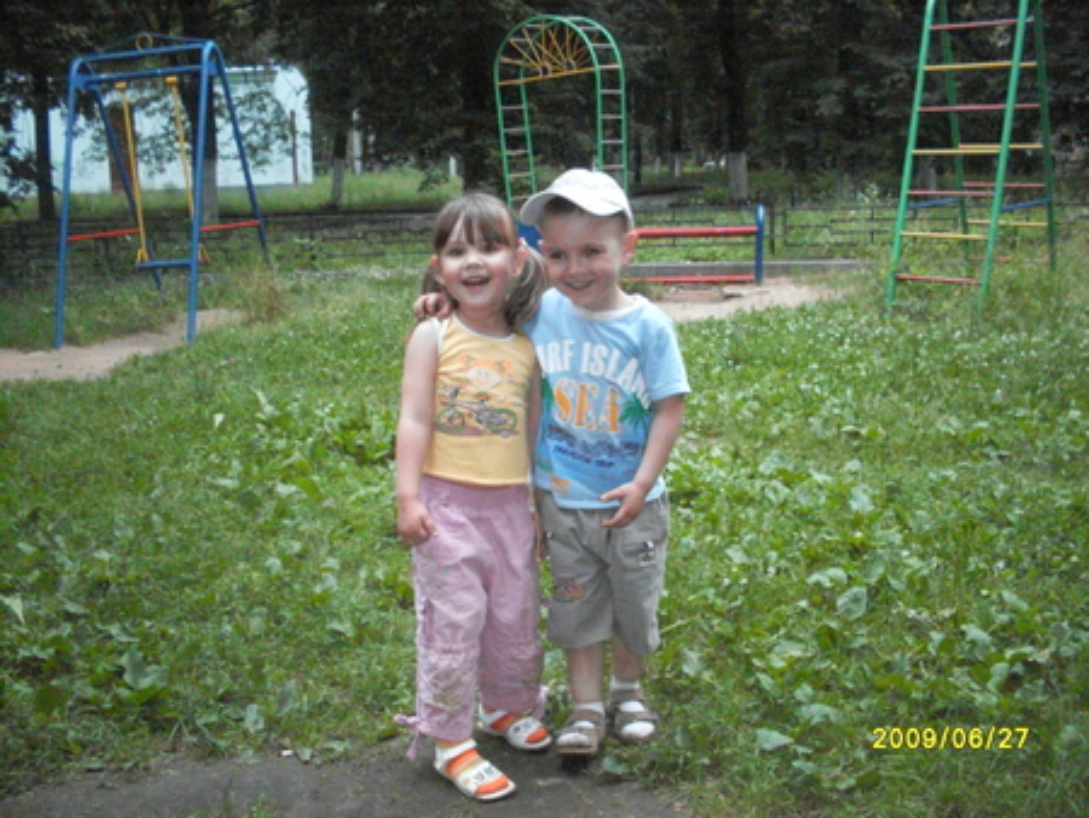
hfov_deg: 49.0
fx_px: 1196
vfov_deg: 37.8
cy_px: 409
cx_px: 544
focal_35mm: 38
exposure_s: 1/45
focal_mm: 6.3
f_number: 2.8
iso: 800
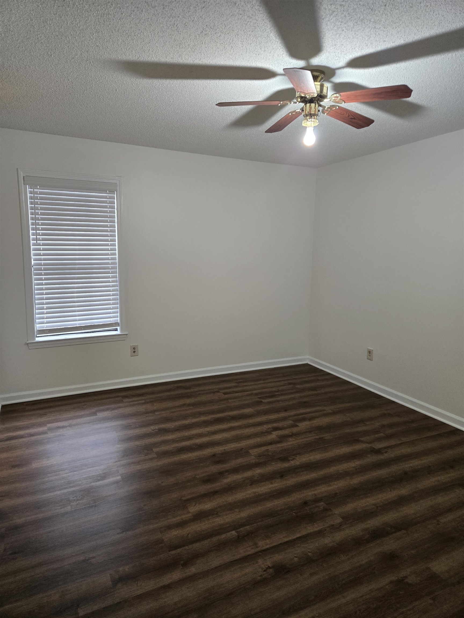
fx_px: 411
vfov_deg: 73.9
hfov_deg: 58.9
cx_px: 232
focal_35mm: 23
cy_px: 309
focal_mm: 5.4
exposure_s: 1/120
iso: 250
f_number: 1.8
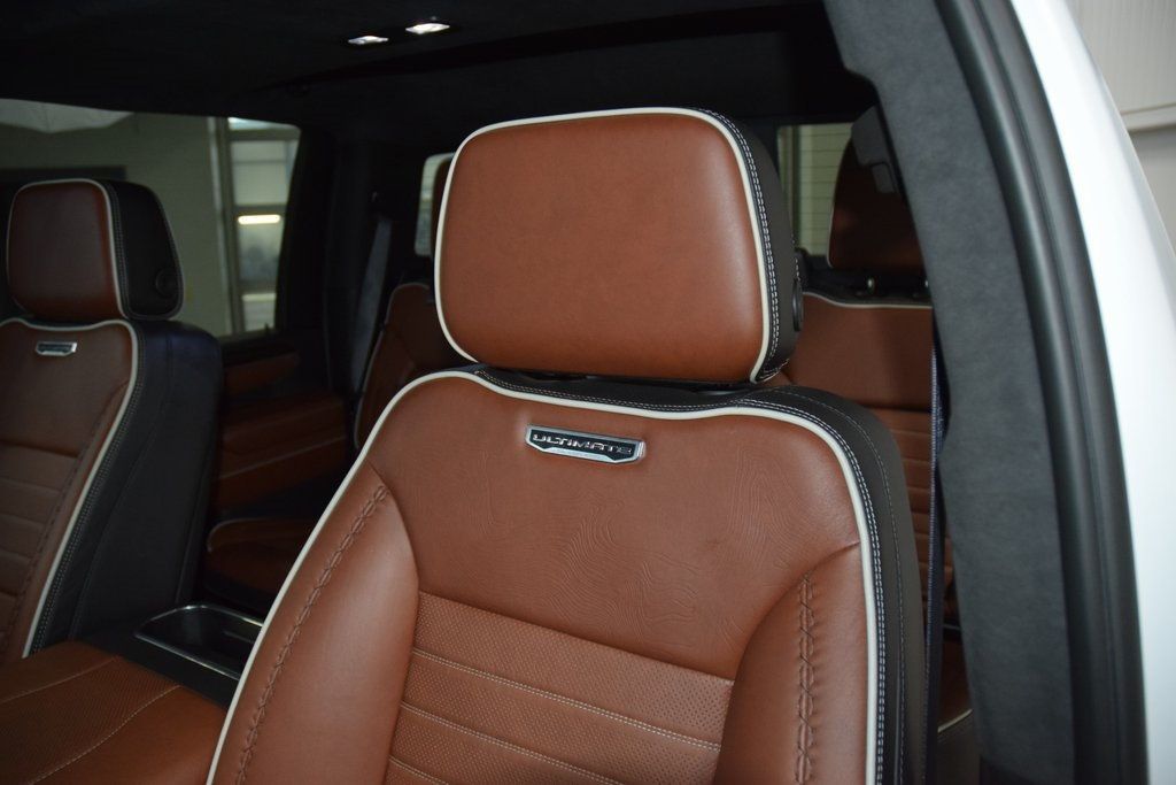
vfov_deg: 47.9
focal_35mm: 27
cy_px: 392
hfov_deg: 67.4
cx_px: 588
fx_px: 882
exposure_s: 1/125
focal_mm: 18
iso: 1400
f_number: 3.5
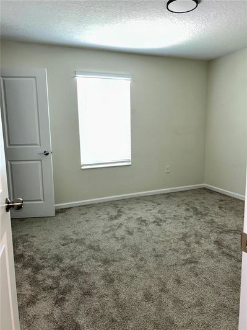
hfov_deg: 53.1
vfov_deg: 67.3
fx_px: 247
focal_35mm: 26
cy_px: 165
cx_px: 124
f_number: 1.5
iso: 40
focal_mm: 5.7
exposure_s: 1/22
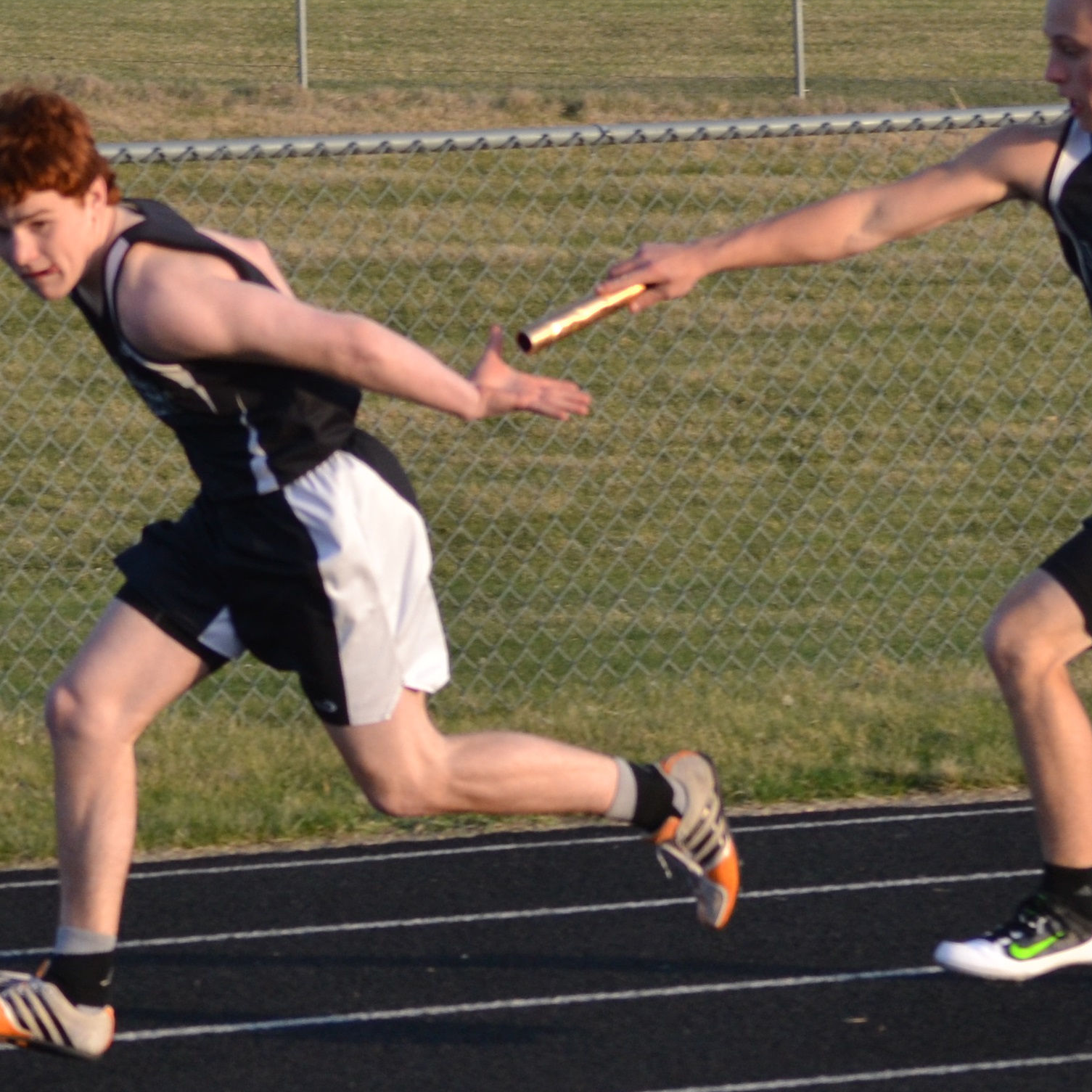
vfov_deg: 10.8
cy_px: 366
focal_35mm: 161
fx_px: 5745
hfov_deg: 10.8
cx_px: 731
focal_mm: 55
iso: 400
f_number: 4.5
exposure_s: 1/1000
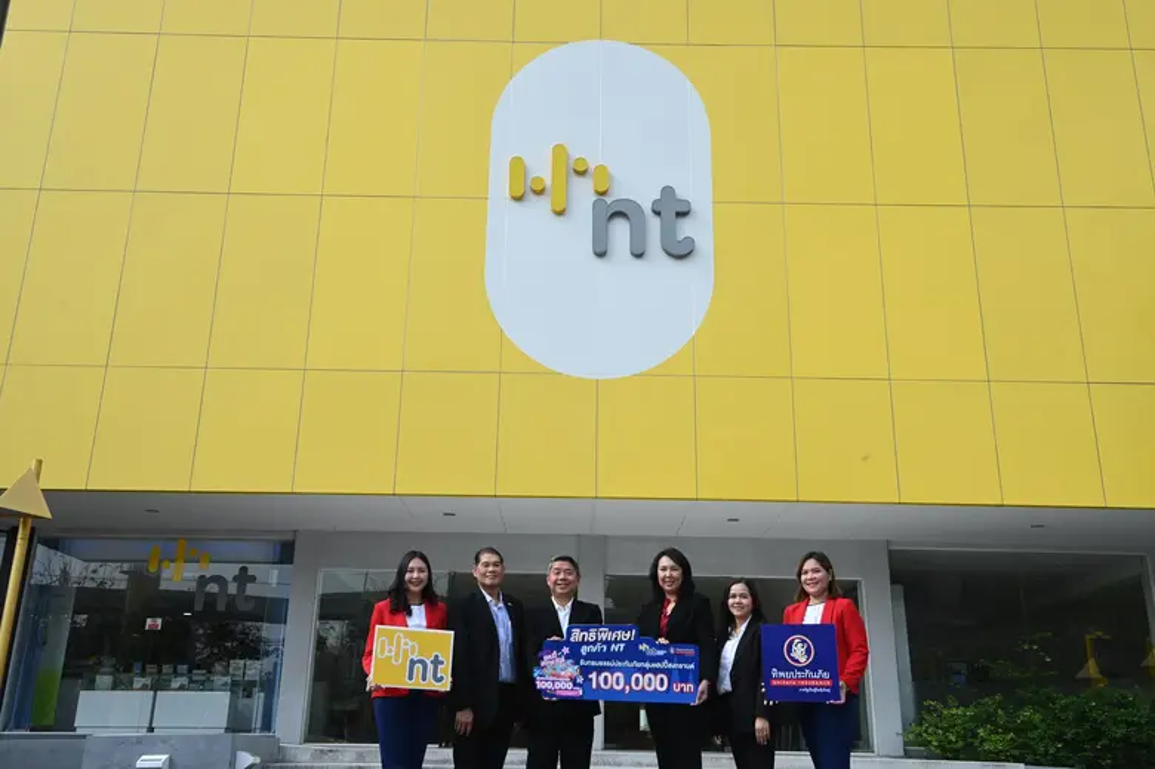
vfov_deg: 37.8
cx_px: 578
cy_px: 384
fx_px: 1122
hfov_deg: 54.5
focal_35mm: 35
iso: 250
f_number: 11
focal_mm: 35
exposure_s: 1/200
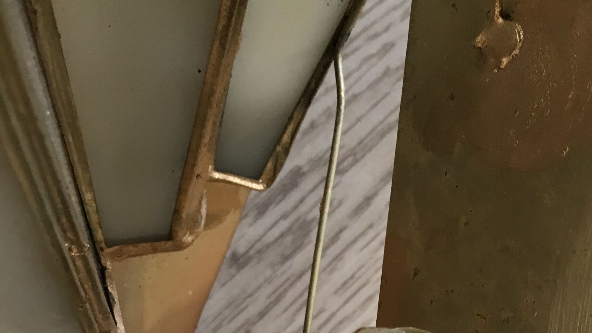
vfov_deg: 15.0
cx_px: 408
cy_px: 593
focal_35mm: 70
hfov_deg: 29.9
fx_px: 1099
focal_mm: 4.15
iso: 100
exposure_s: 1/33
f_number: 2.2
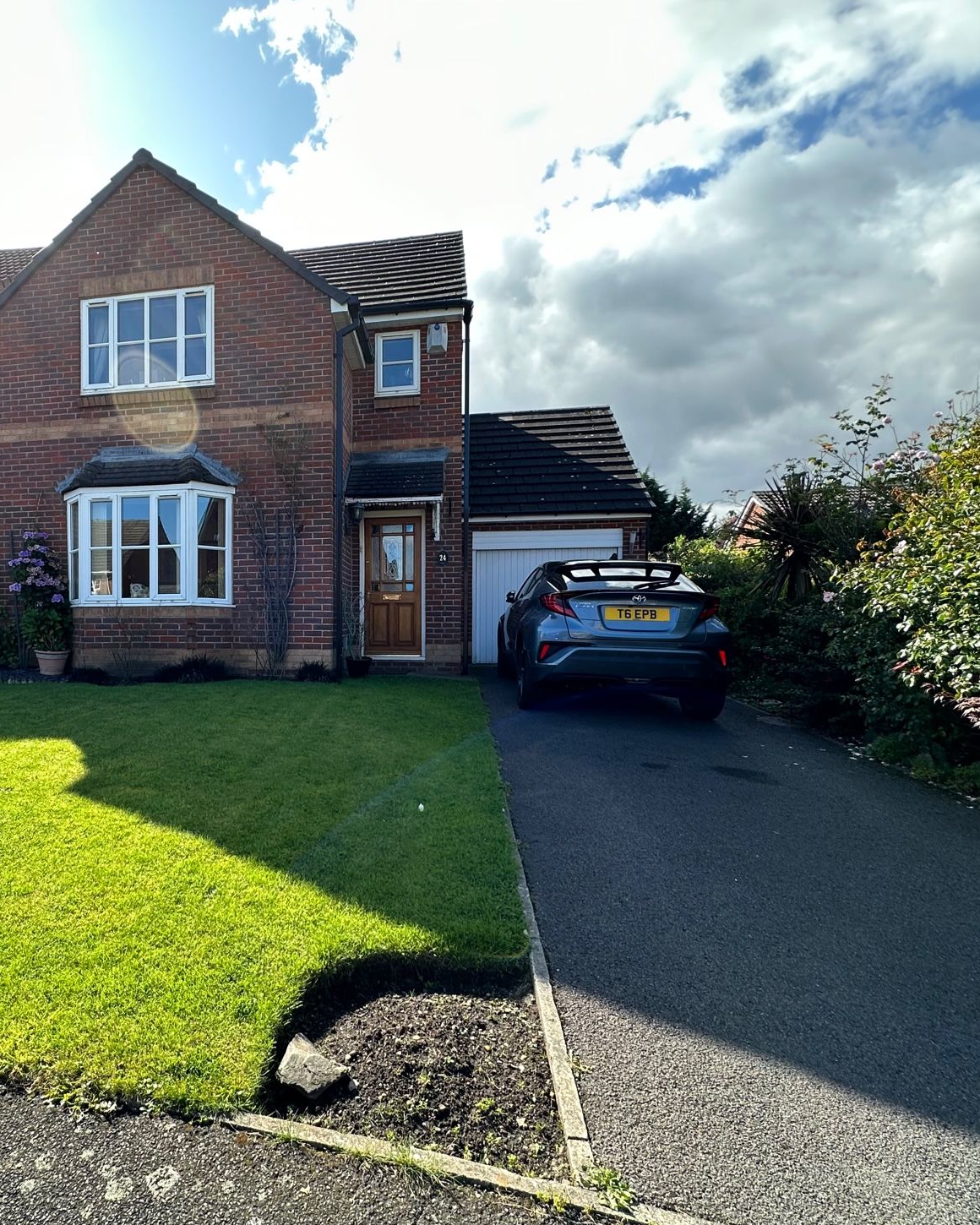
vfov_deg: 83.2
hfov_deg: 68.4
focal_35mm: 19
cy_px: 637
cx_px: 308
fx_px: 689
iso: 40
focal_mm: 2.22
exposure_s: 1/454
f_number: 2.2
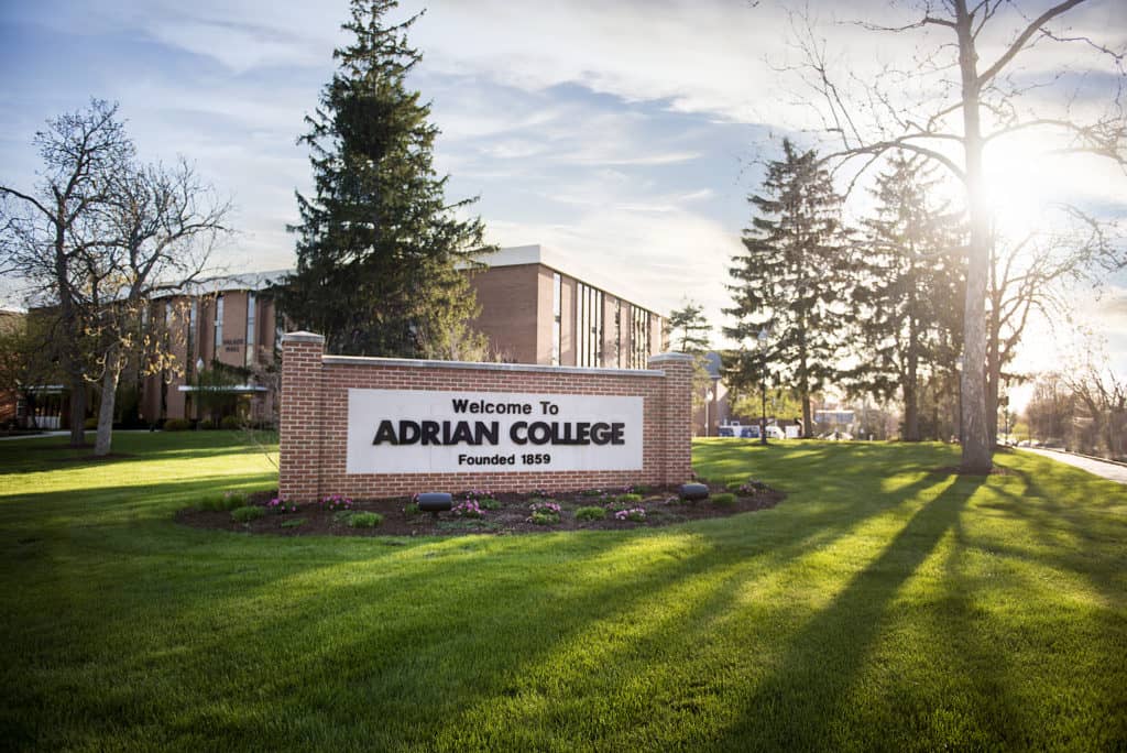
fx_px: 752
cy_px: 376
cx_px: 564
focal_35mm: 24
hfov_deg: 73.7
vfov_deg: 53.2
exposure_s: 1/800
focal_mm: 24
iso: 100
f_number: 2.8
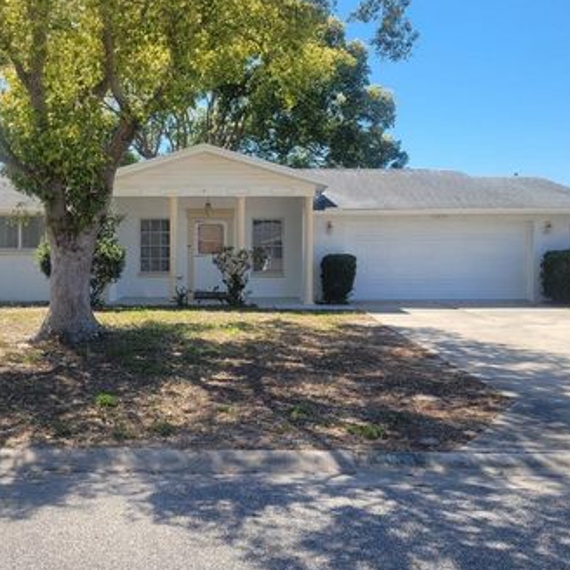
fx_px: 652
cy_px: 265
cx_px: 235
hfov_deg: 47.0
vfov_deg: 47.2
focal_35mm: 35
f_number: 1.8
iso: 40
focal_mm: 5.4
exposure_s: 1/1339
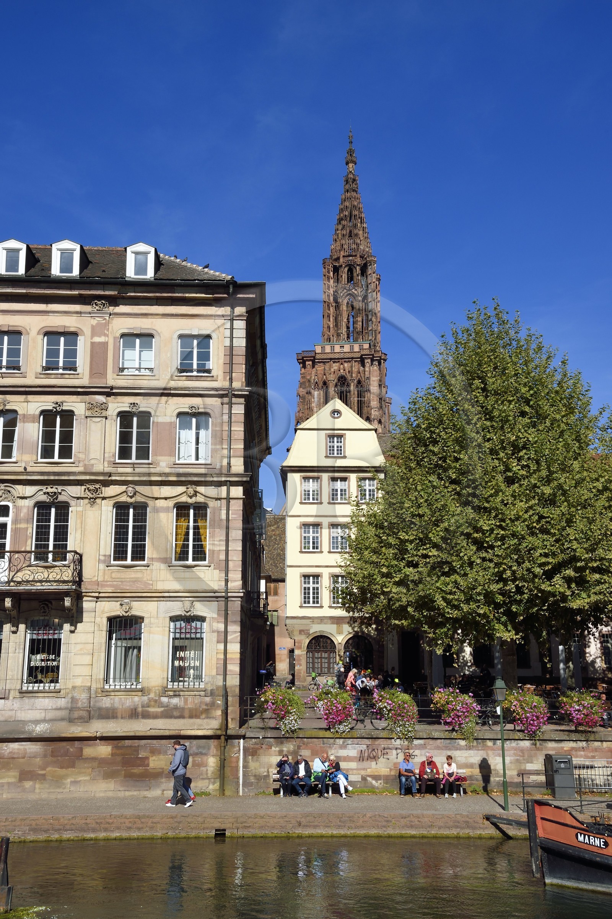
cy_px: 460
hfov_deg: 35.0
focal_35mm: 38
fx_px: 970
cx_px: 306
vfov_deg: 50.7
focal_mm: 38
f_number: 16
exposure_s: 1/250
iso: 200
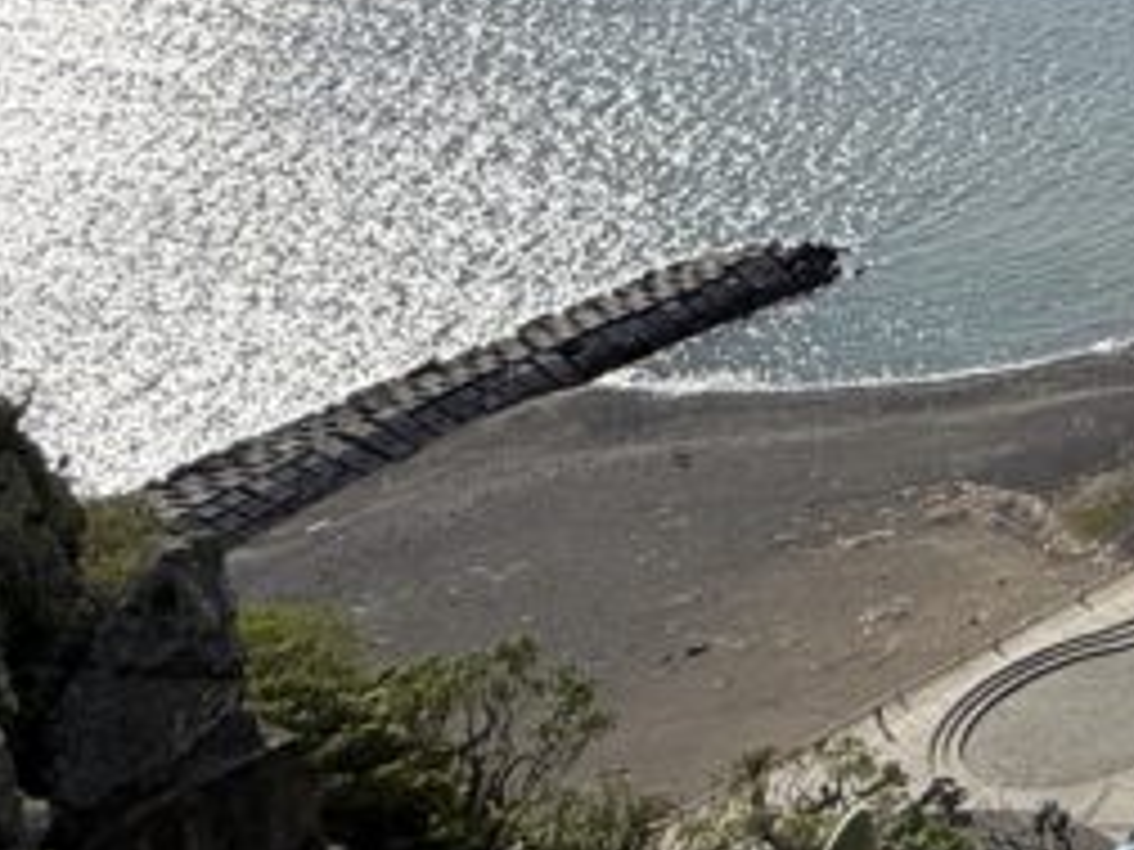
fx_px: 1867
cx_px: 2142
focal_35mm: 57
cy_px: -211
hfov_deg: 20.6
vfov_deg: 23.2
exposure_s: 1/2976
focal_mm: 2.22
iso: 50
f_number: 2.2
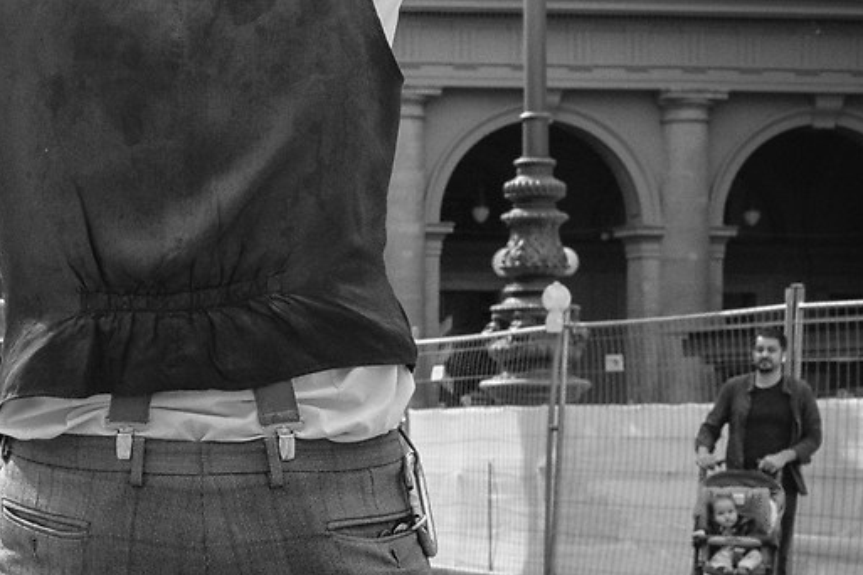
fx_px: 3140
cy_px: 374
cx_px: -422
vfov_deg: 10.5
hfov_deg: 14.6
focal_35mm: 131
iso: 1600
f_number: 9
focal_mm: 28
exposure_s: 1/1000
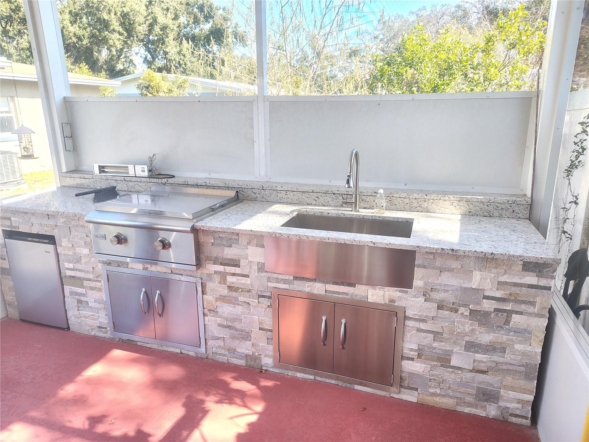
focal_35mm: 24
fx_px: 408
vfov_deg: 56.8
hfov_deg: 71.6
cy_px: 221
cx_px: 294
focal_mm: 5.56
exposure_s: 1/120
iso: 335
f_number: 1.8
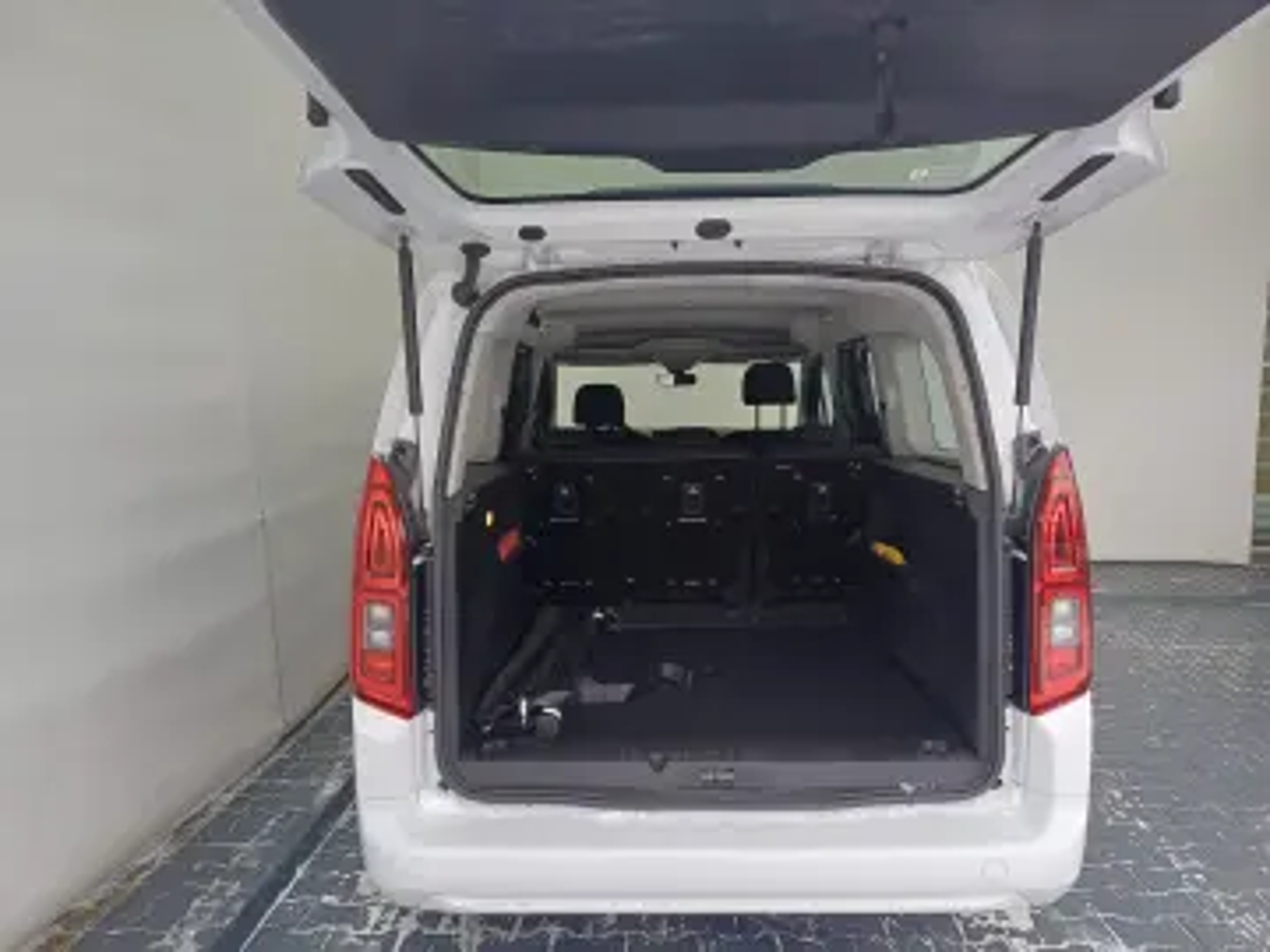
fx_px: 917
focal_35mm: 25
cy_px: 476
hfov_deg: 69.4
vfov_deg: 54.9
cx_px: 635
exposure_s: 1/162
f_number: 1.8
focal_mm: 4.65
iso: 50
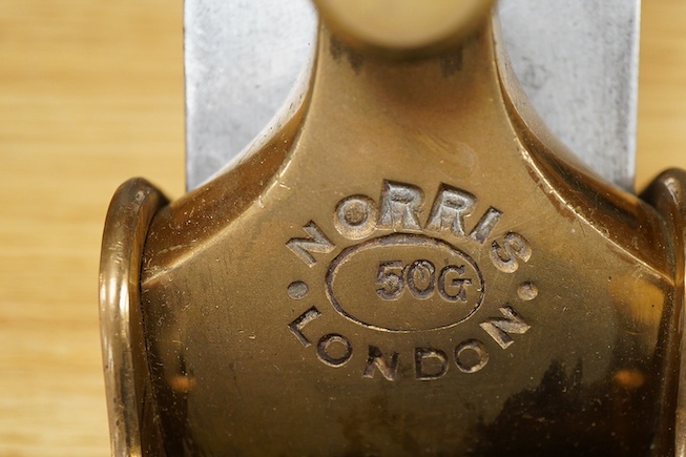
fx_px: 1181
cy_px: 287
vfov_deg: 21.8
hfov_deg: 32.3
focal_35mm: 62
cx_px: 404
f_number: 3.5
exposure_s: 1/125
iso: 1250
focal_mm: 30
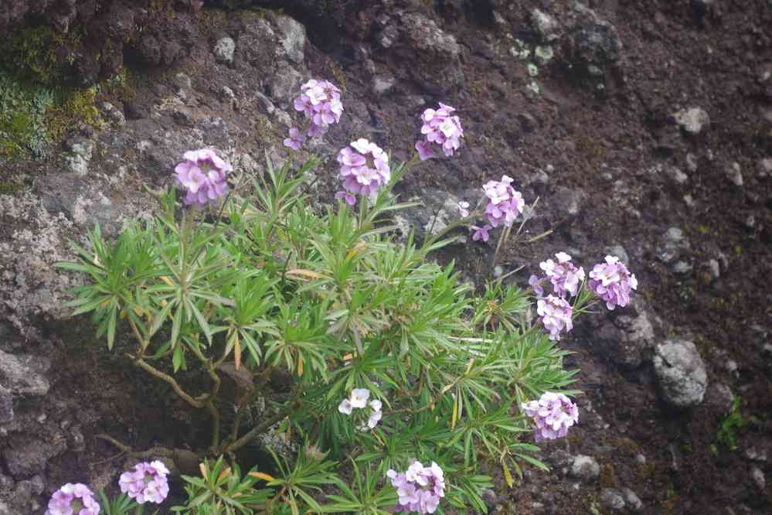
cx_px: 386
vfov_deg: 16.6
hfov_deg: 24.6
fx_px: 1769
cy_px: 258
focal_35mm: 82
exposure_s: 1/100
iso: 800
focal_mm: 55
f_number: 9
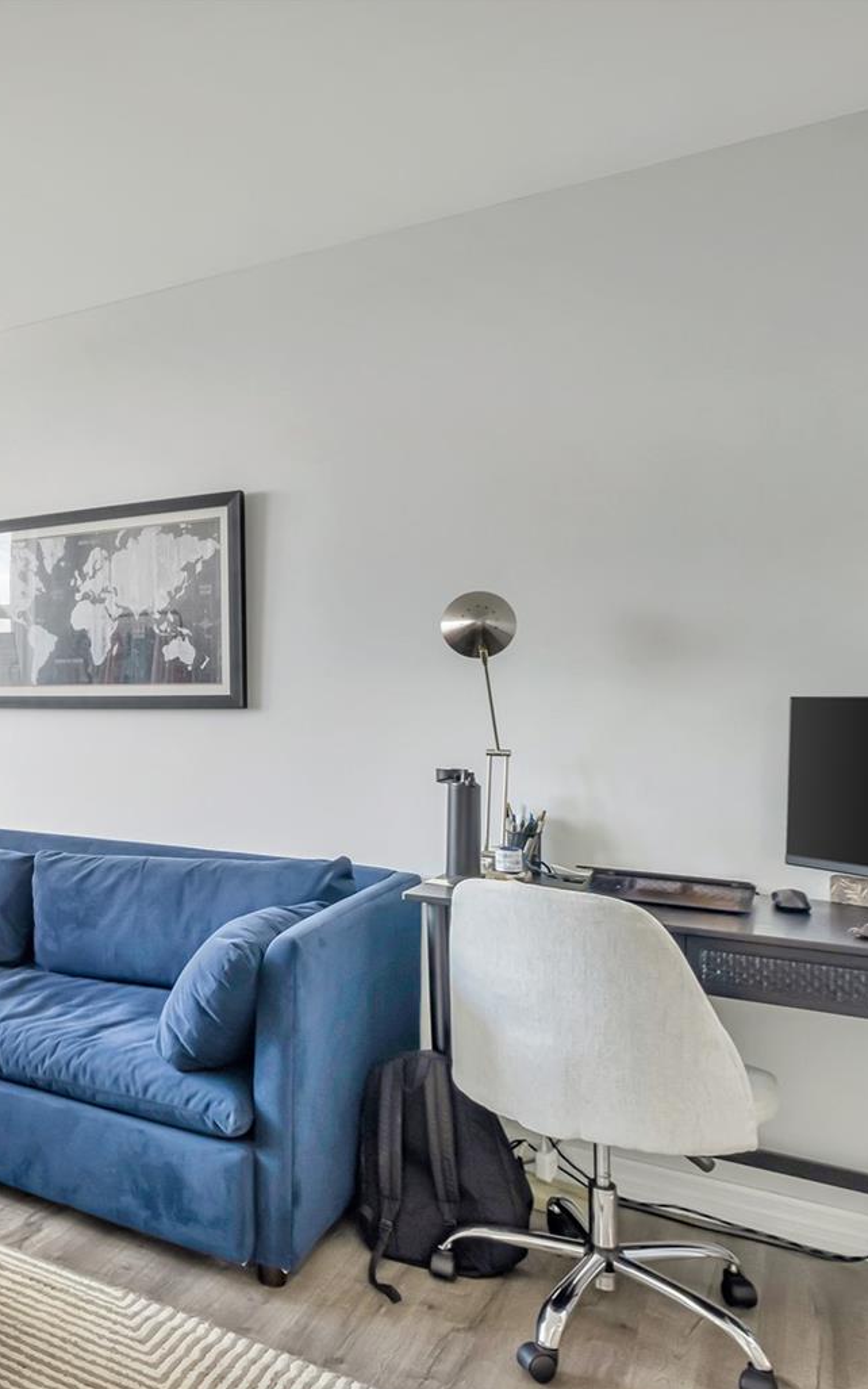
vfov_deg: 68.4
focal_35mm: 27
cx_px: 9
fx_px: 1022
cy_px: 717
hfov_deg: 40.6
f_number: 8
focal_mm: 11
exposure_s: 1/80
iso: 800
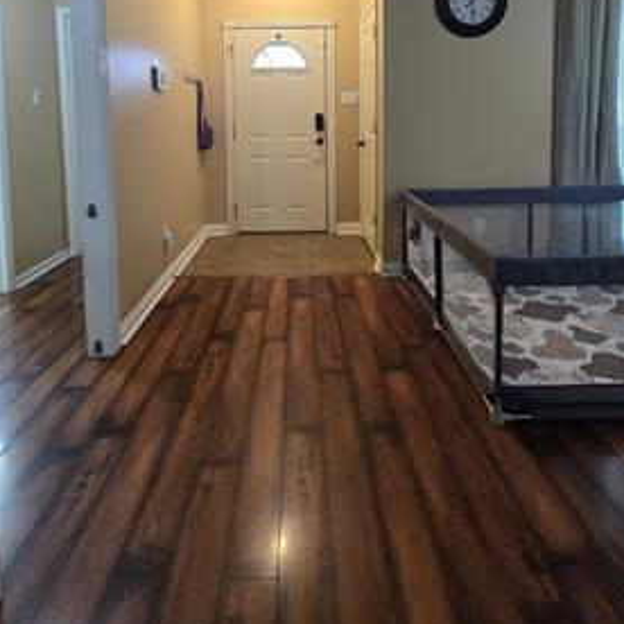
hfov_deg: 74.8
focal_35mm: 20
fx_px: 408
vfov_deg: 69.4
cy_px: 149
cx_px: 296
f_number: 2.2
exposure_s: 1/60
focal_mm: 2.2
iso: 400
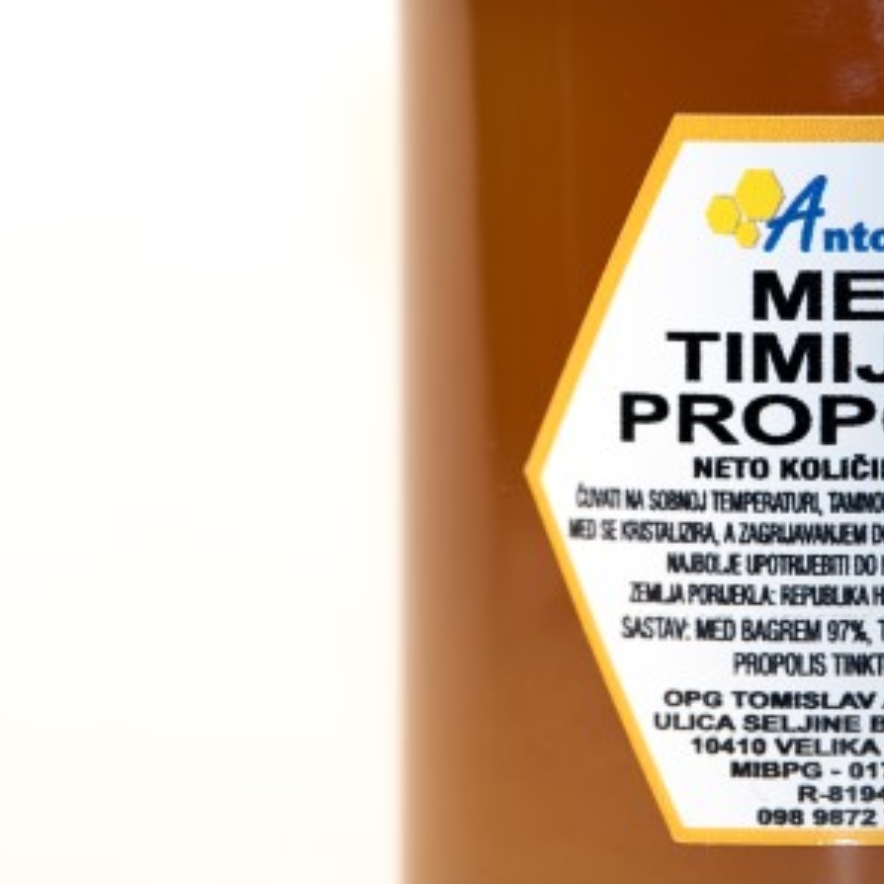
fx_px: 14851
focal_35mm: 514
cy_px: 300
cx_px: 819
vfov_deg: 3.4
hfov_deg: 3.4
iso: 100
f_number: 5
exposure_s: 1/200
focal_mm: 200
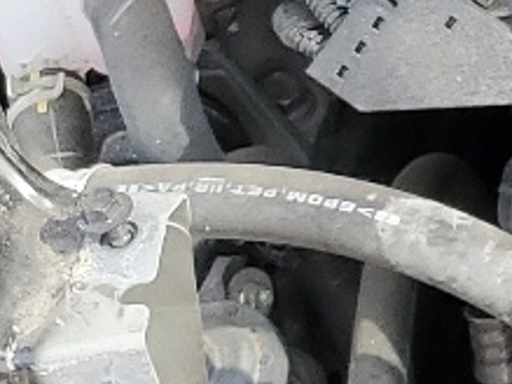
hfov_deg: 8.7
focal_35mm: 190
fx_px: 2809
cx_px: 1489
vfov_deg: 7.5
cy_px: -351
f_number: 1.5
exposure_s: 1/400
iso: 50
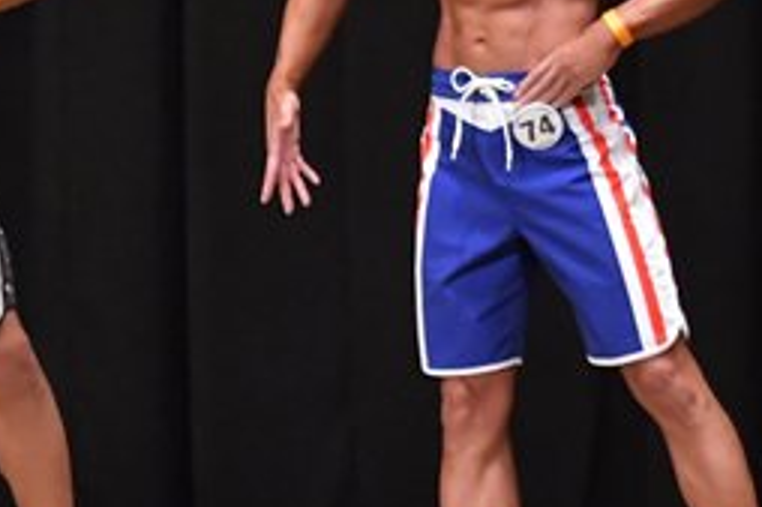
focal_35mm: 617
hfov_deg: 3.3
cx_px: -86
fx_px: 13051
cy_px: 216
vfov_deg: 2.2
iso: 6400
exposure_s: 1/400
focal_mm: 135
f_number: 5.6
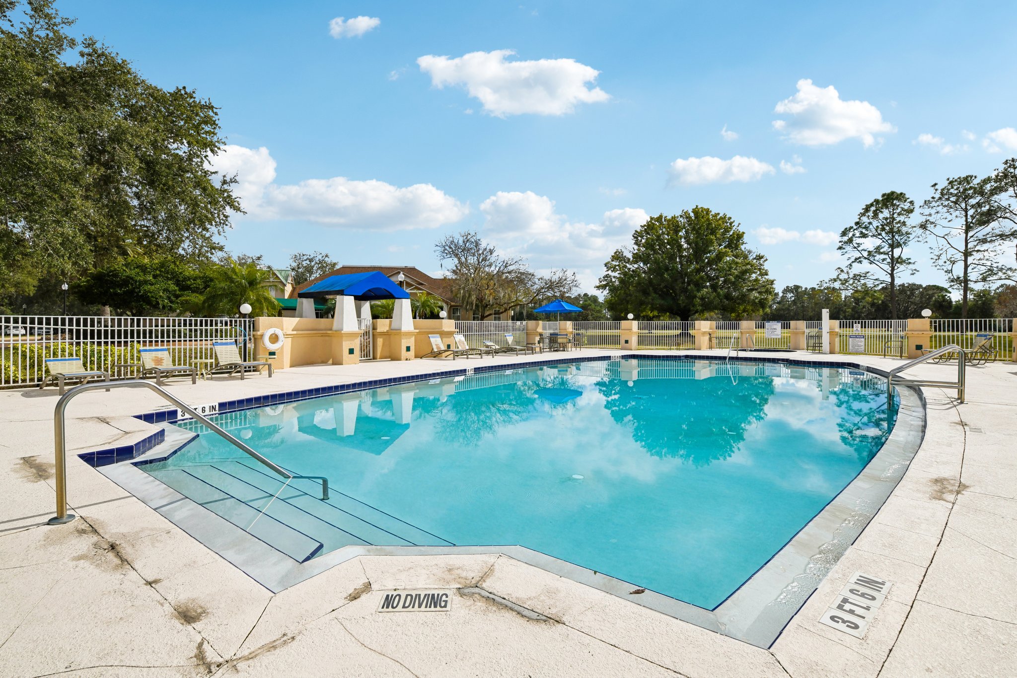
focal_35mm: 17
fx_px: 480
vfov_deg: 70.4
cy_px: 339
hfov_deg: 93.3
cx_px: 508
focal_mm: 17
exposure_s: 1/1600
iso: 400
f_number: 8
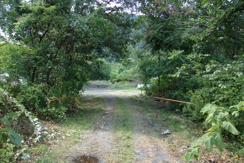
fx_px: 197
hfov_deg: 63.7
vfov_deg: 44.9
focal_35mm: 29
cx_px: 121
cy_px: 86
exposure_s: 1/100
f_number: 3
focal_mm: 4.9
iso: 80
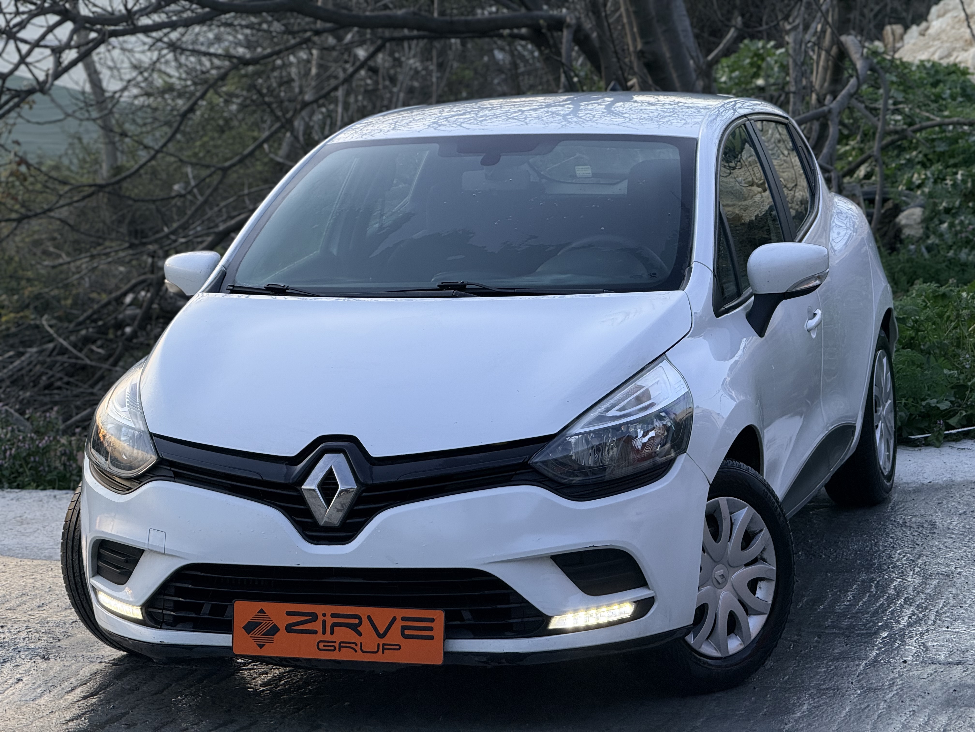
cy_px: 366
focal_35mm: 120
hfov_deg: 16.4
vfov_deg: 12.3
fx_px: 3380
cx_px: 488
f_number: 2.8
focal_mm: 15.66
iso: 50
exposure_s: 1/132
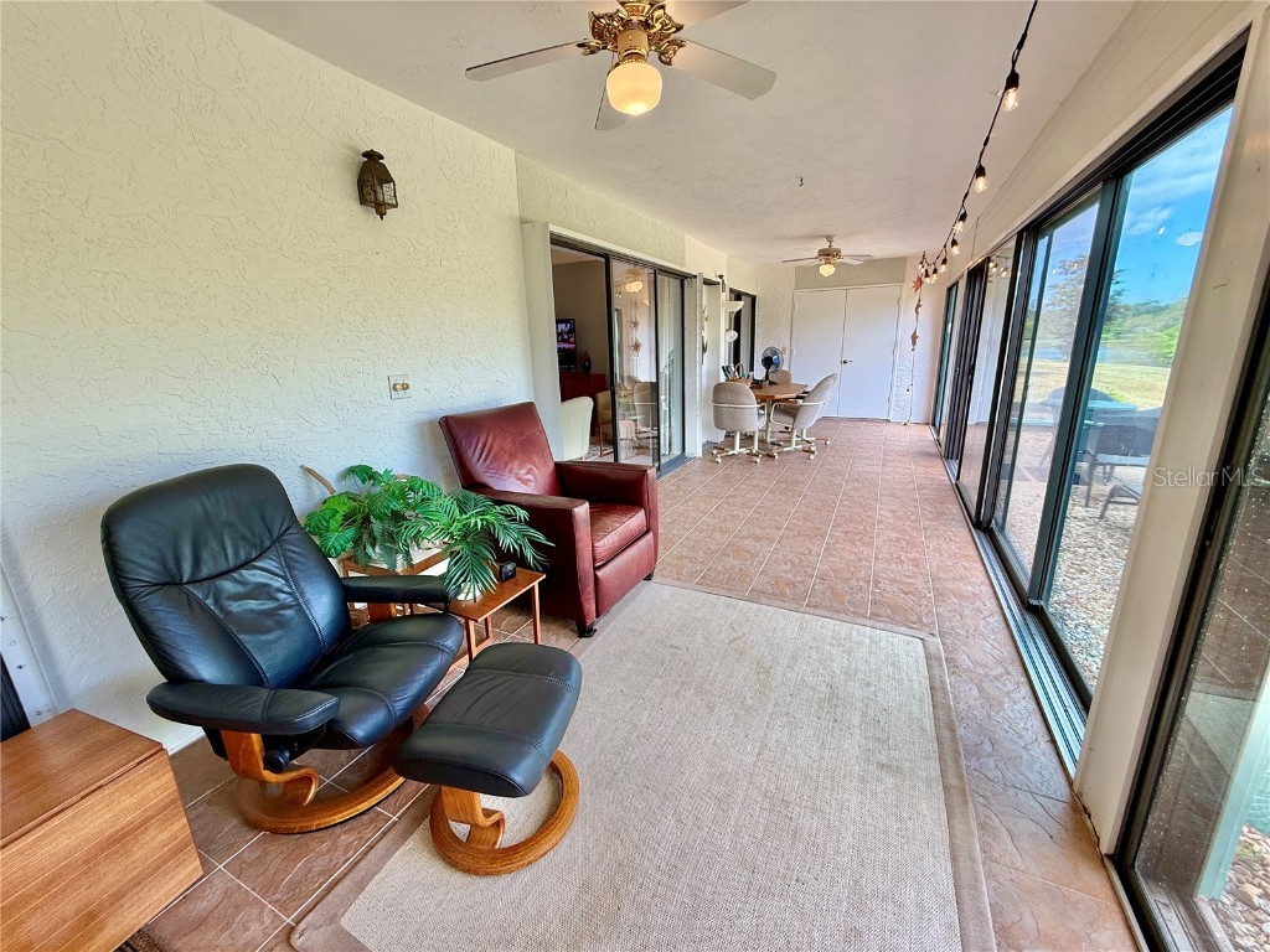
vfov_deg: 85.7
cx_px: 635
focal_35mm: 14
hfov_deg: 102.1
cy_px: 476
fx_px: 514
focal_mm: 2.22
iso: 64
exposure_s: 1/120
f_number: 2.2
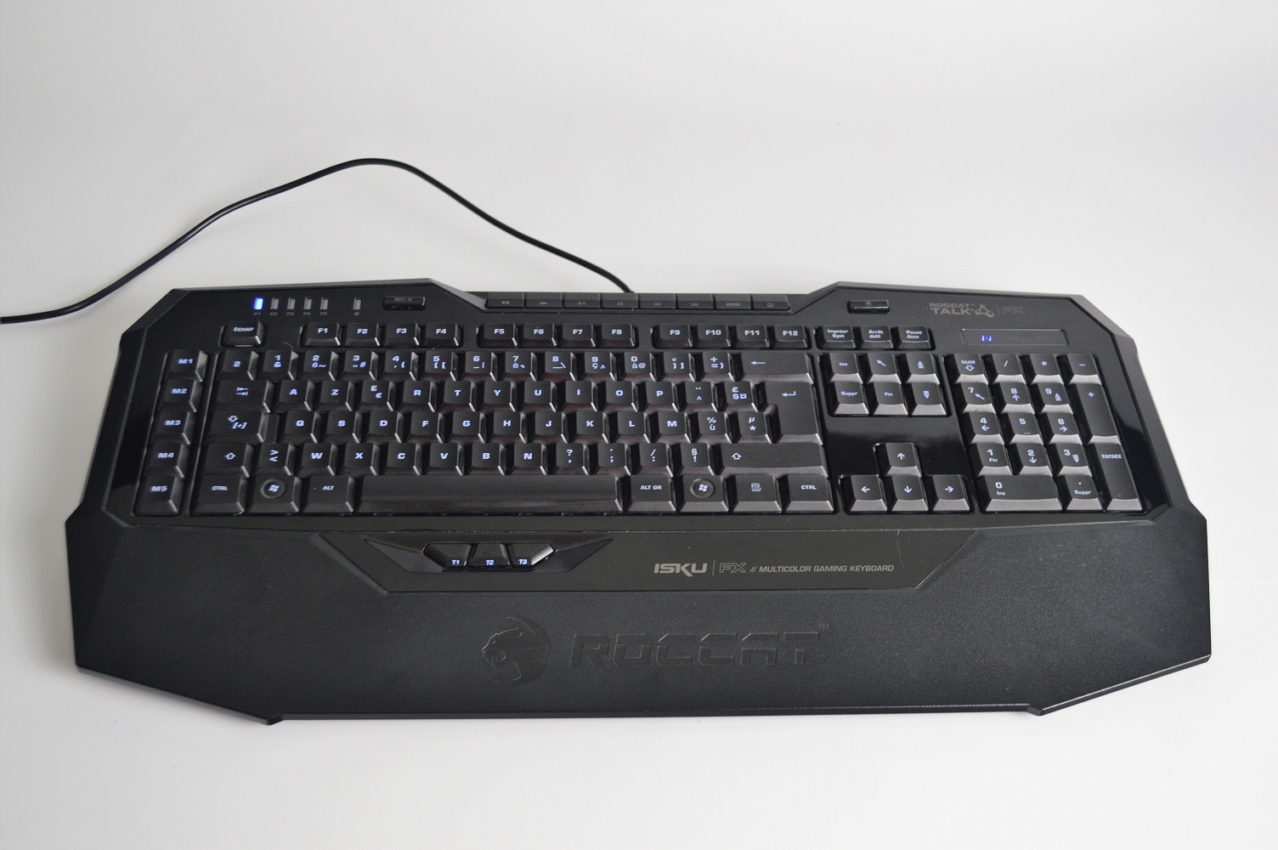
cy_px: 425
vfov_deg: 34.1
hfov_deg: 49.6
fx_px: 1383
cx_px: 639
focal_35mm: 39
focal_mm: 26
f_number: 4.2
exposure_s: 1/15
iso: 500
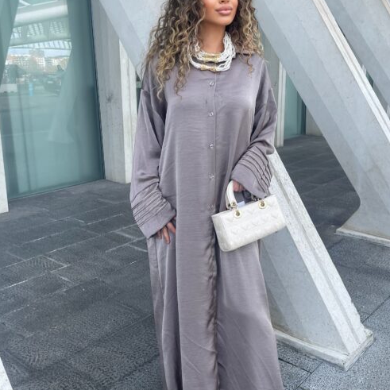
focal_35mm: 36
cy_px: 172
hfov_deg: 45.8
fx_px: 459
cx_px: 236
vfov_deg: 46.0
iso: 32
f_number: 1.6
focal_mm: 5.1
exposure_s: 1/668
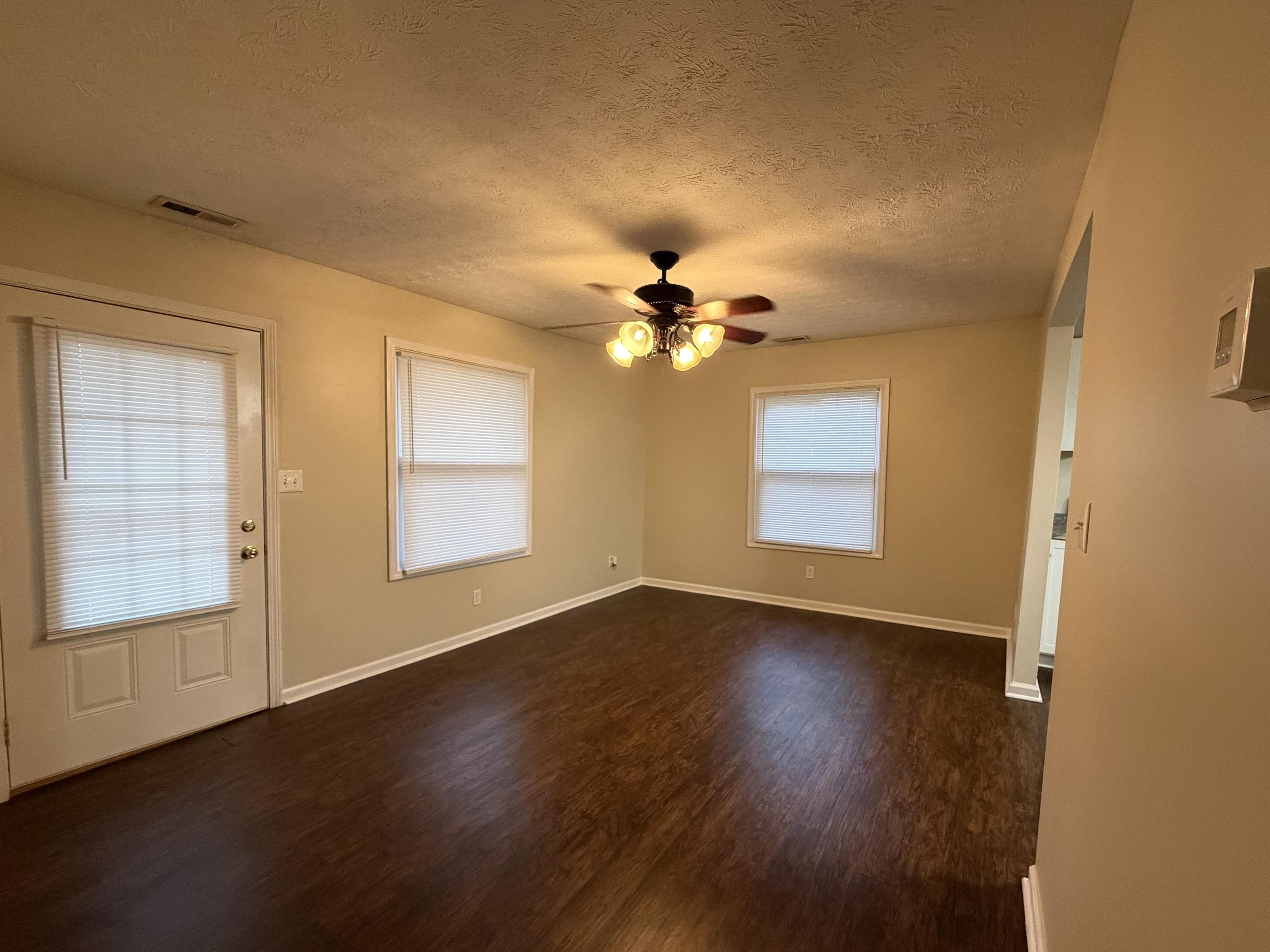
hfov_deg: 98.1
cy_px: 503
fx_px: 550
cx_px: 667
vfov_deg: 81.7
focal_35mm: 15
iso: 500
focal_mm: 2.22
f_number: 2.2
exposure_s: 1/60
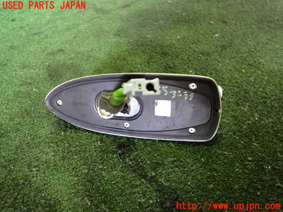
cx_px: 142
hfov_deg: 60.0
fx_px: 245
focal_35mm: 30
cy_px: 106
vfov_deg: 46.8
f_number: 2.3
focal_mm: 5.4
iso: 1000
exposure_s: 1/60
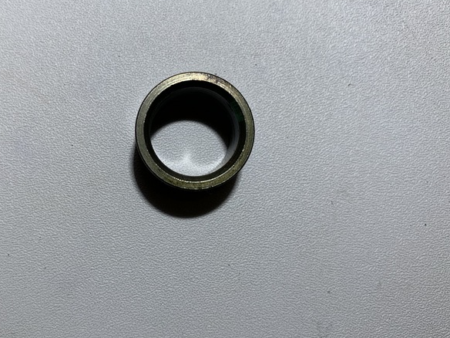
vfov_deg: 41.8
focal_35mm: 34
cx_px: 172
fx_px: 442
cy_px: 160
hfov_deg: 53.4
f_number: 1.8
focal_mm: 4.25
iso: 25
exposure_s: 1/218
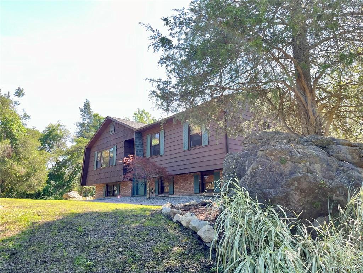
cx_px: 182
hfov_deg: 67.3
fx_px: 273
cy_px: 136
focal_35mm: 26
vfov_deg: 53.1
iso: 50
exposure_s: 1/182
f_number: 1.6
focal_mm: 5.1
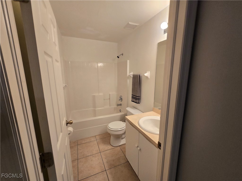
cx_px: 121
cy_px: 90
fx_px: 91
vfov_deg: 89.9
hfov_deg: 106.2
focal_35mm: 13
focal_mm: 2.2
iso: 125
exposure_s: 1/60
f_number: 2.2
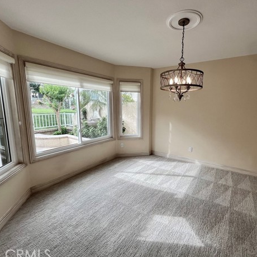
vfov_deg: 87.4
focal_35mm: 16
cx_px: 145
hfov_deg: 87.0
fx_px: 134
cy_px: 128
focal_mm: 1.57
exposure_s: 1/165
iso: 32
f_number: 1.8
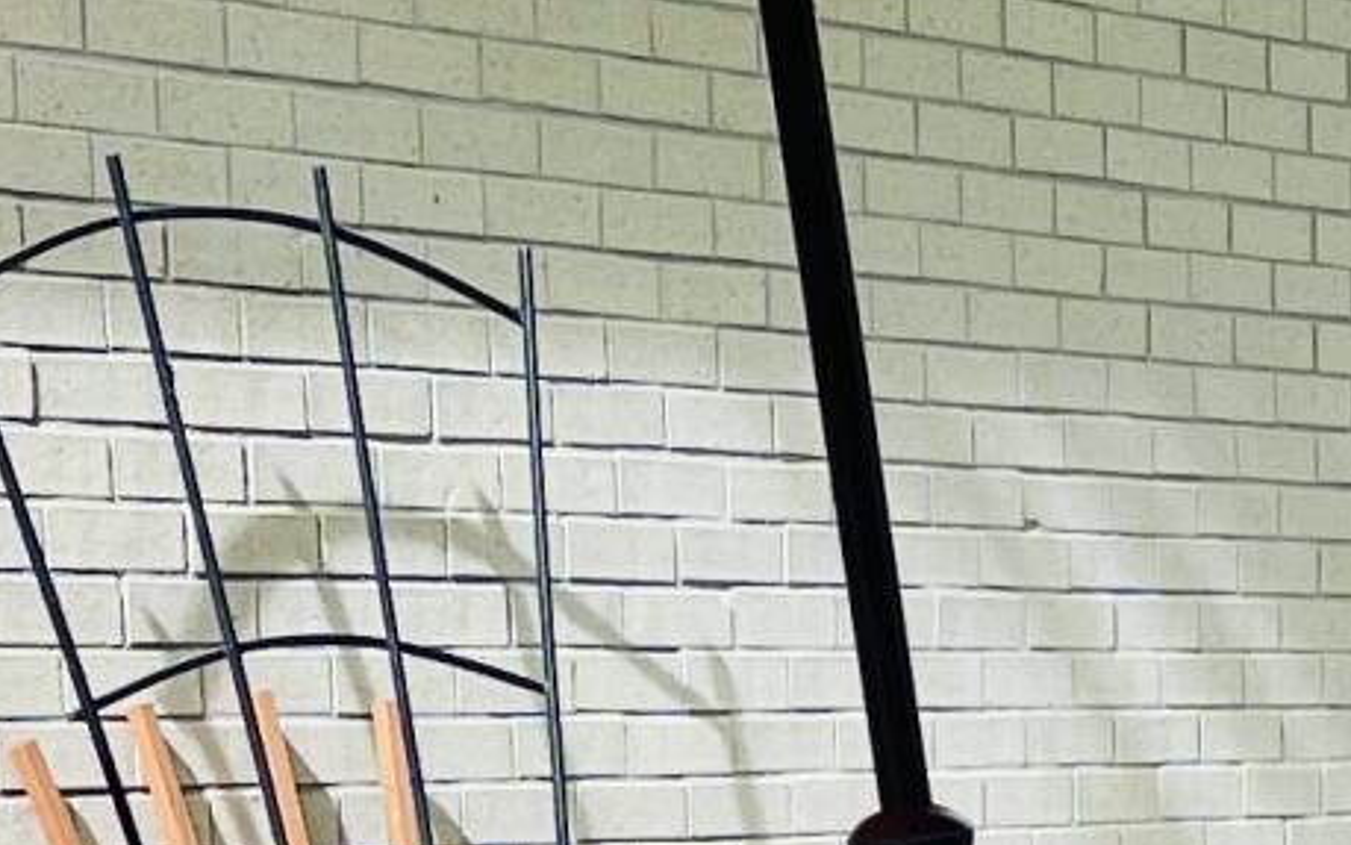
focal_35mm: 180
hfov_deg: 11.2
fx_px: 6628
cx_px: 2049
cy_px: 2032
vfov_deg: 6.9
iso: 32
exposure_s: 1/286
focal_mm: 5.1
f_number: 1.6
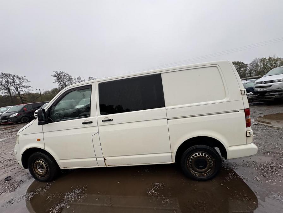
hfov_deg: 102.1
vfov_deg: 85.7
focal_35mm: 14
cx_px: 142
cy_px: 106
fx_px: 114
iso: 40
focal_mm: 2.22
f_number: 2.2
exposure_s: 1/157
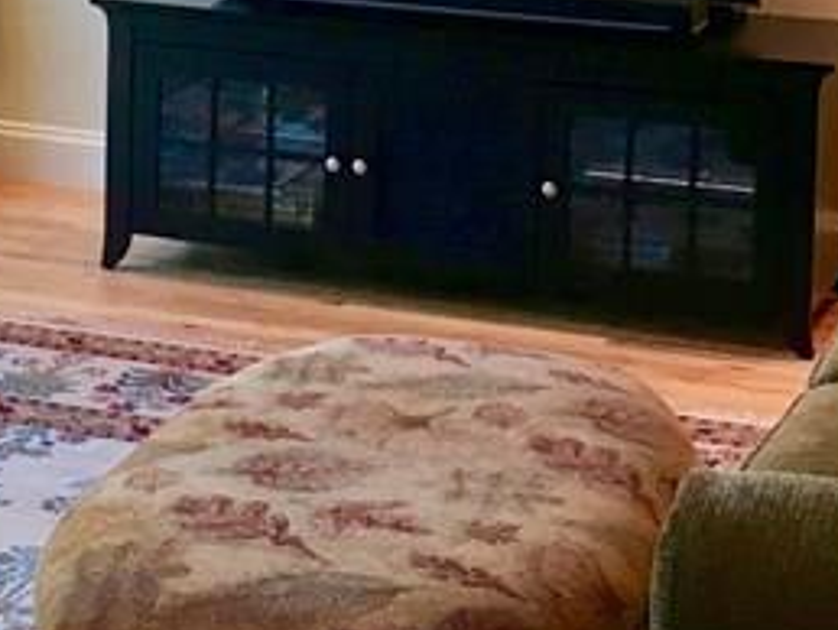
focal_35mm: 115
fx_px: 2787
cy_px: -208
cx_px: 263
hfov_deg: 17.1
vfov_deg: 12.5
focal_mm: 4.15
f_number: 2.2
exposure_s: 1/30
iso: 64
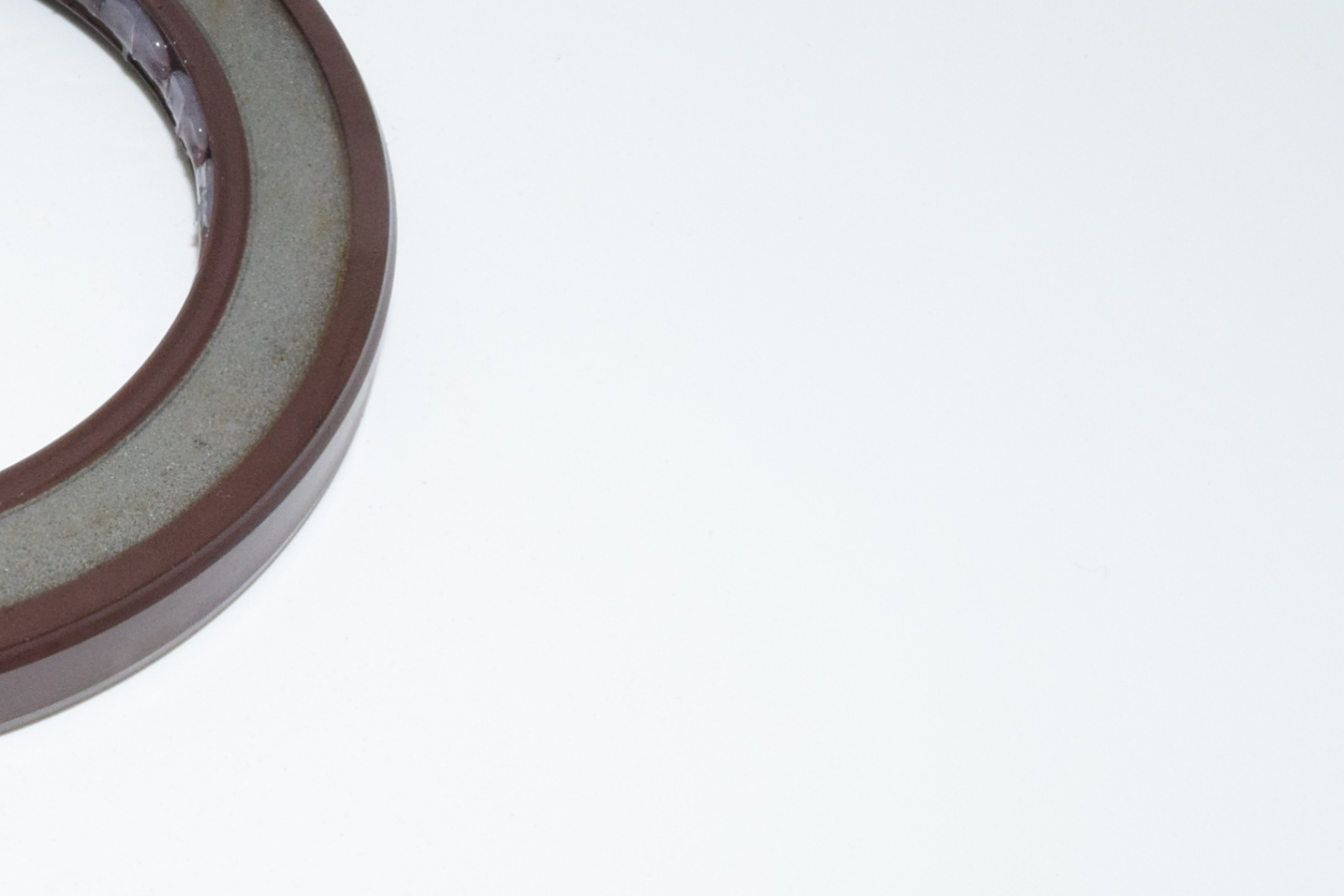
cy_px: 281
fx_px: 3211
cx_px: -257
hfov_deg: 21.9
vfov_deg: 15.9
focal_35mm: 86
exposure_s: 1/60
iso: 1600
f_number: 25
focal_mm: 24
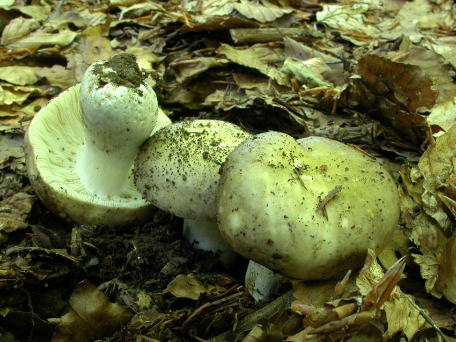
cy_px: 171
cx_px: 228
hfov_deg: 42.9
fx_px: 580
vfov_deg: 32.9
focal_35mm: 44
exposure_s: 1/4
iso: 200
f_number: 7.8
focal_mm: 9.1
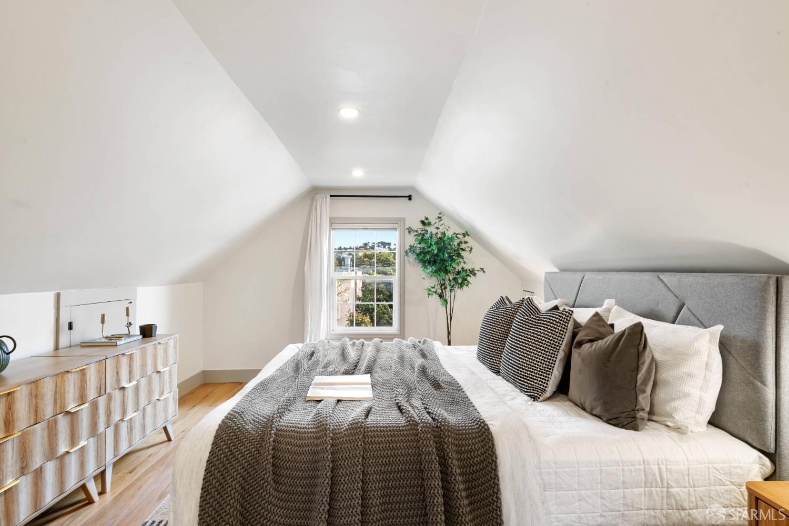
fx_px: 416
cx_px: 394
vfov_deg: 64.6
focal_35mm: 19
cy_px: 263
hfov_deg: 86.9
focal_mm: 19
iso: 320
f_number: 16
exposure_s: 1/4
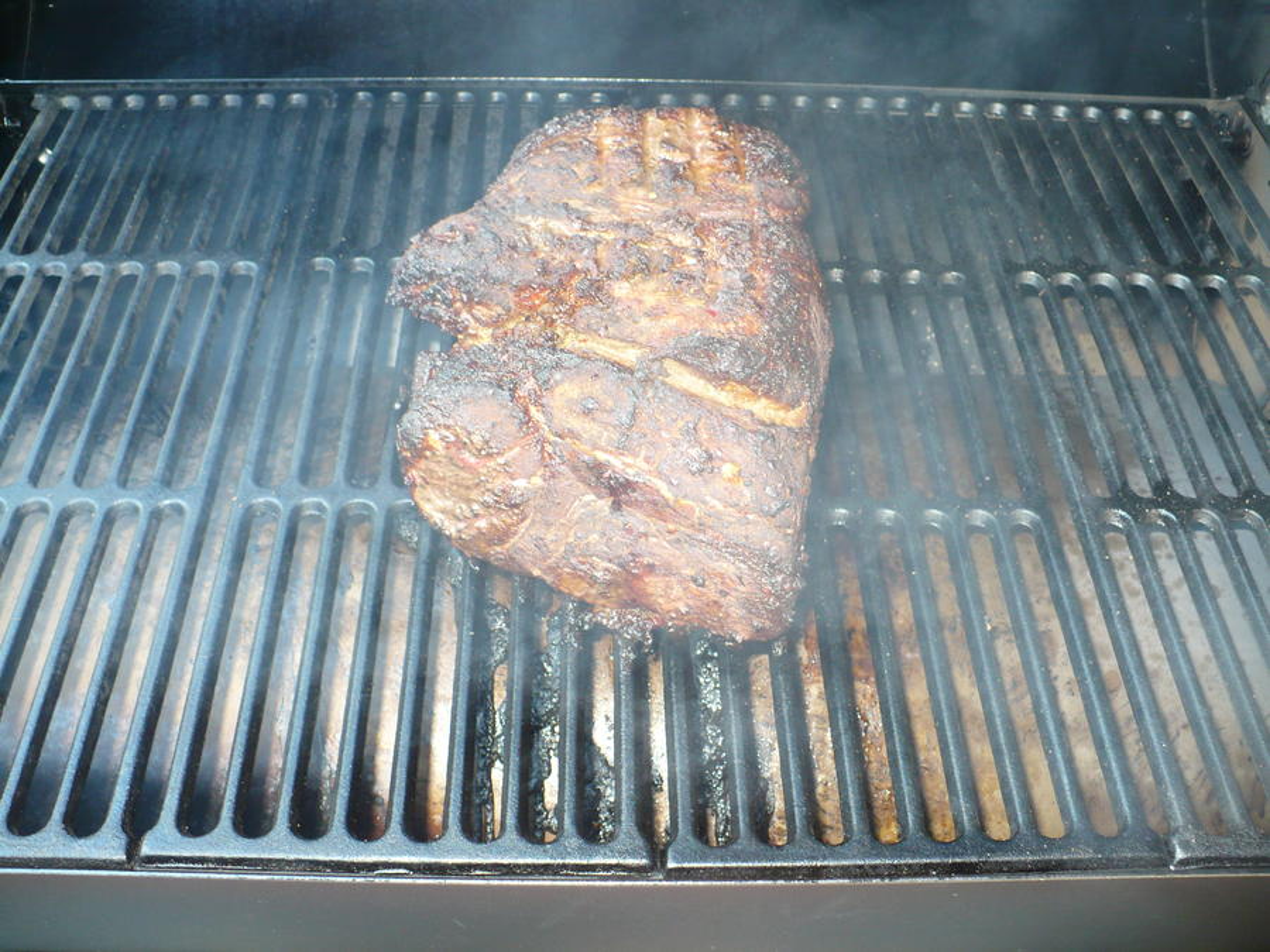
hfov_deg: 50.1
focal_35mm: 37
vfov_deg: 38.7
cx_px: 635
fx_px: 1357
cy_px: 476
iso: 160
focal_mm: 6.1
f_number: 2.8
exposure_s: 1/30
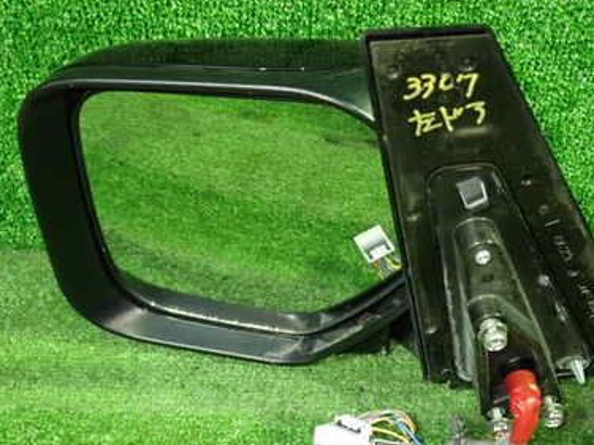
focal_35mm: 48
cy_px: 244
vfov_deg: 30.2
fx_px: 823
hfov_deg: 39.6
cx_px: 336
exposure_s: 1/25
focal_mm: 5.4
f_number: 2.3
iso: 800
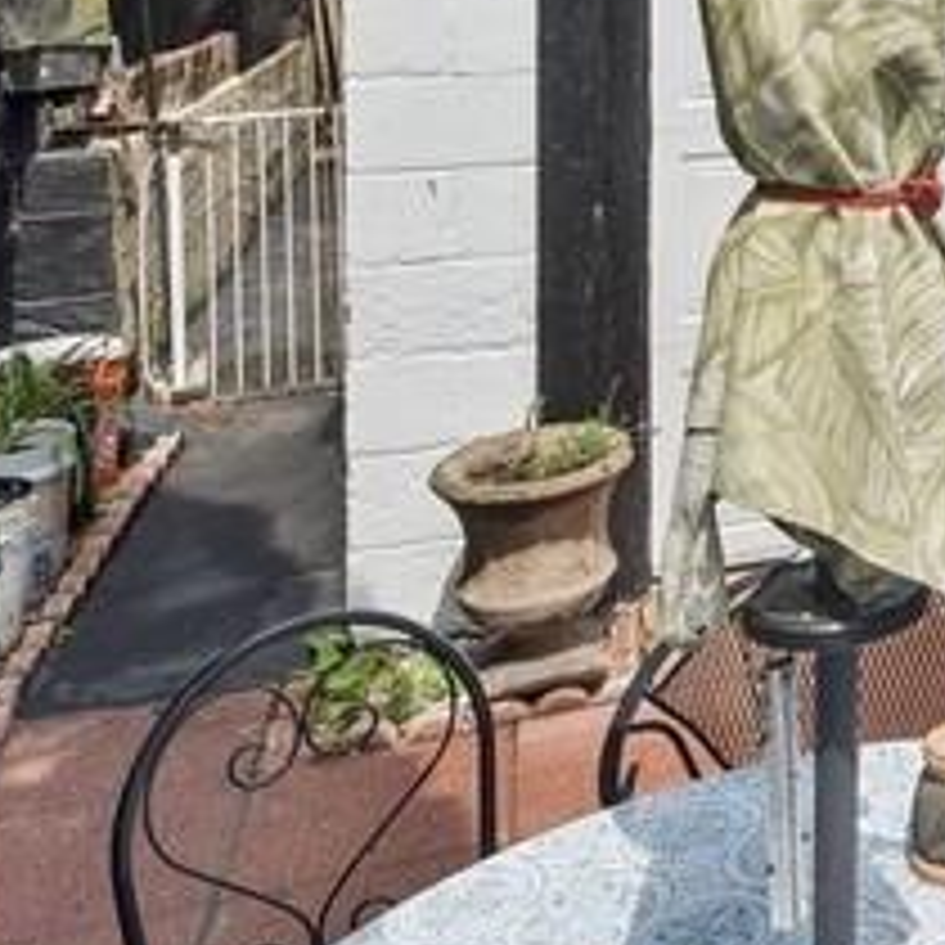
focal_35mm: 51
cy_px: -90
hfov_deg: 25.8
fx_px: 1575
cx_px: 1382
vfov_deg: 30.0
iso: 100
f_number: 11
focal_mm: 14
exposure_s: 1/100
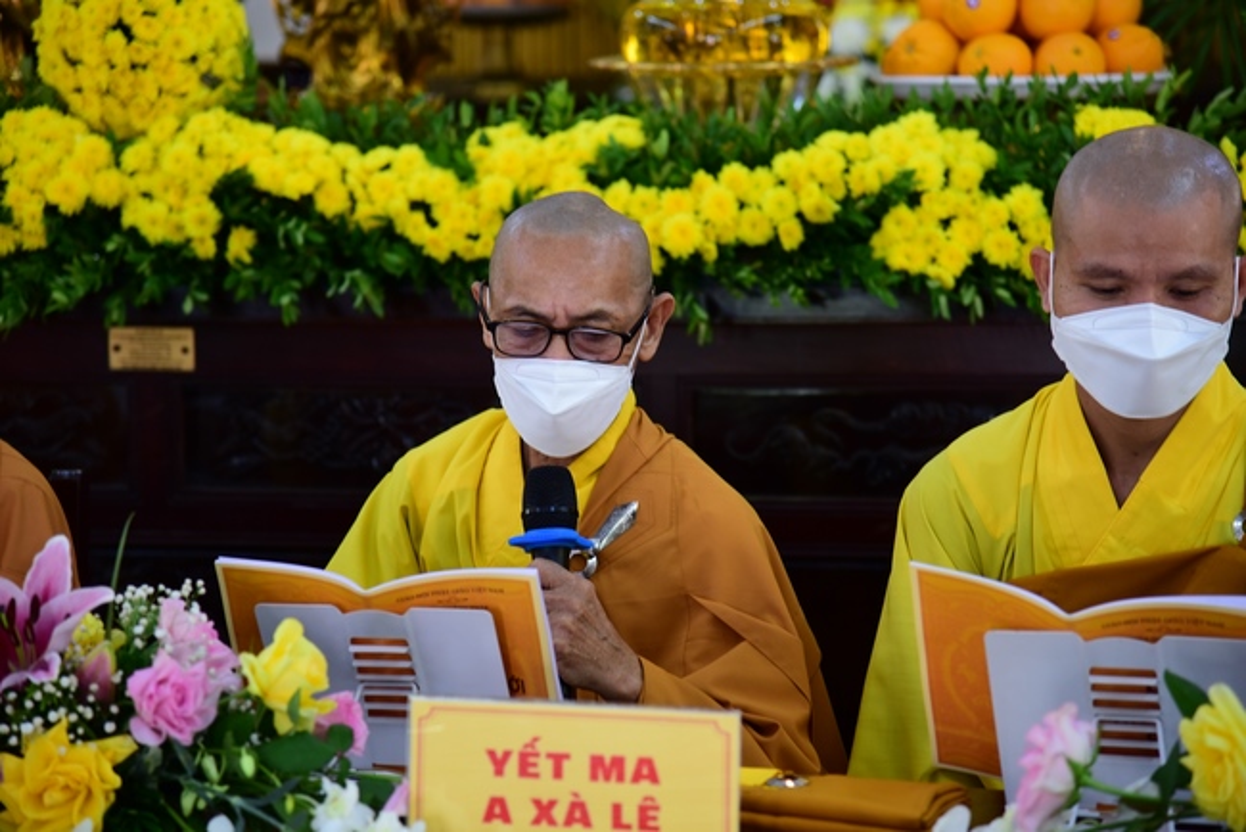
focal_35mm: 120
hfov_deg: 17.1
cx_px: 623
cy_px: 416
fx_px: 4155
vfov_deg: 11.4
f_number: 4
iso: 800
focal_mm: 120
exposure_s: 1/60
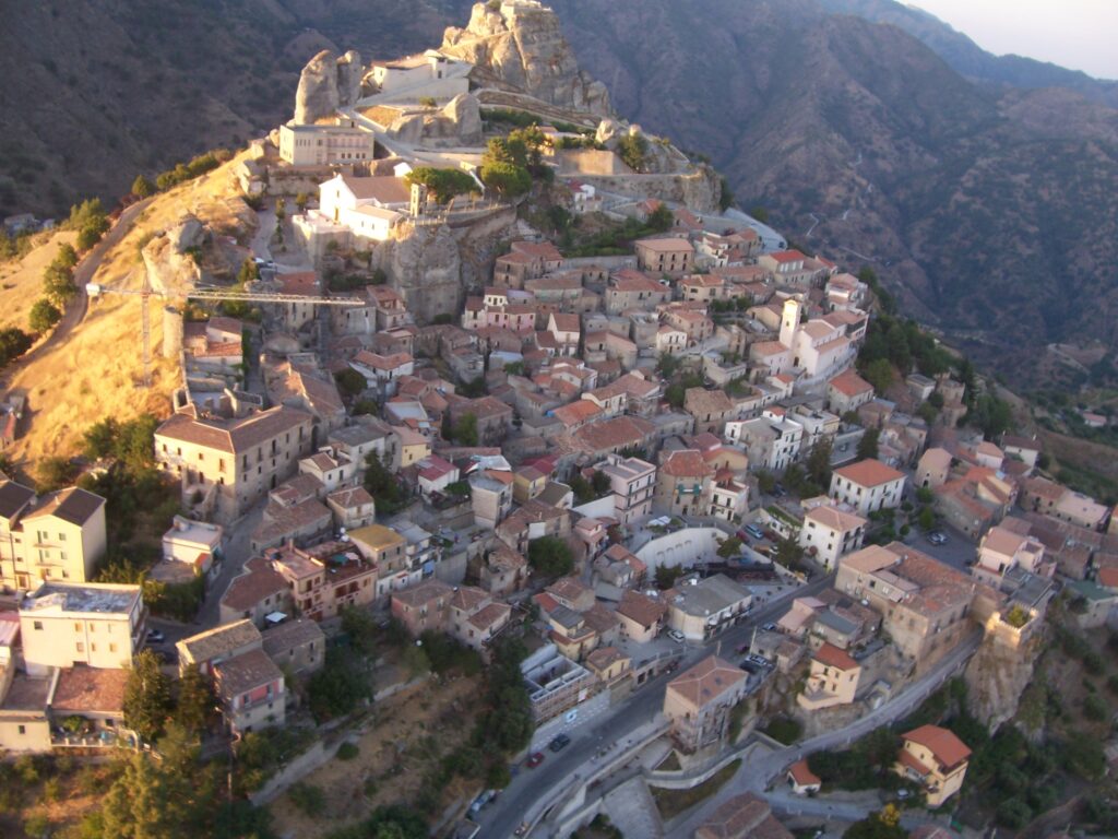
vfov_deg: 41.8
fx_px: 1098
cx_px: 559
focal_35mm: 34
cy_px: 420
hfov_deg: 54.0
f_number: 2.7
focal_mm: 5.6
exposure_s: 1/180
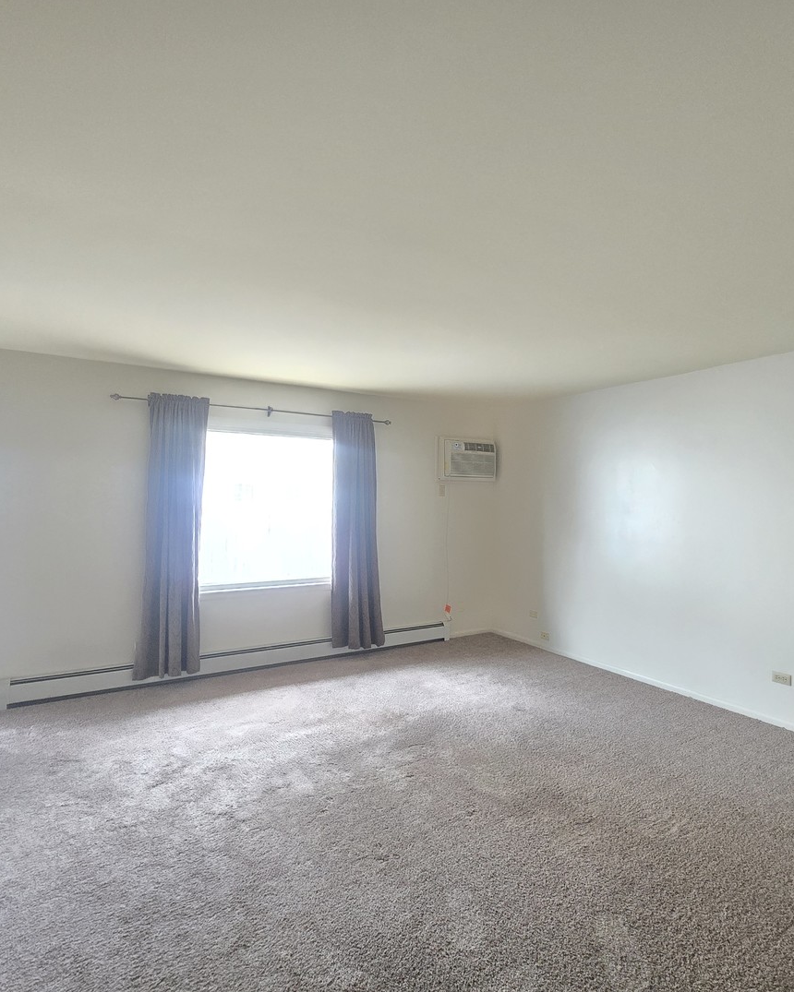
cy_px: 495
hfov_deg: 76.9
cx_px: 419
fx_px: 499
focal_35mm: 17
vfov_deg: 89.6
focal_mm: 2.2
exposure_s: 1/60
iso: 1000
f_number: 2.2
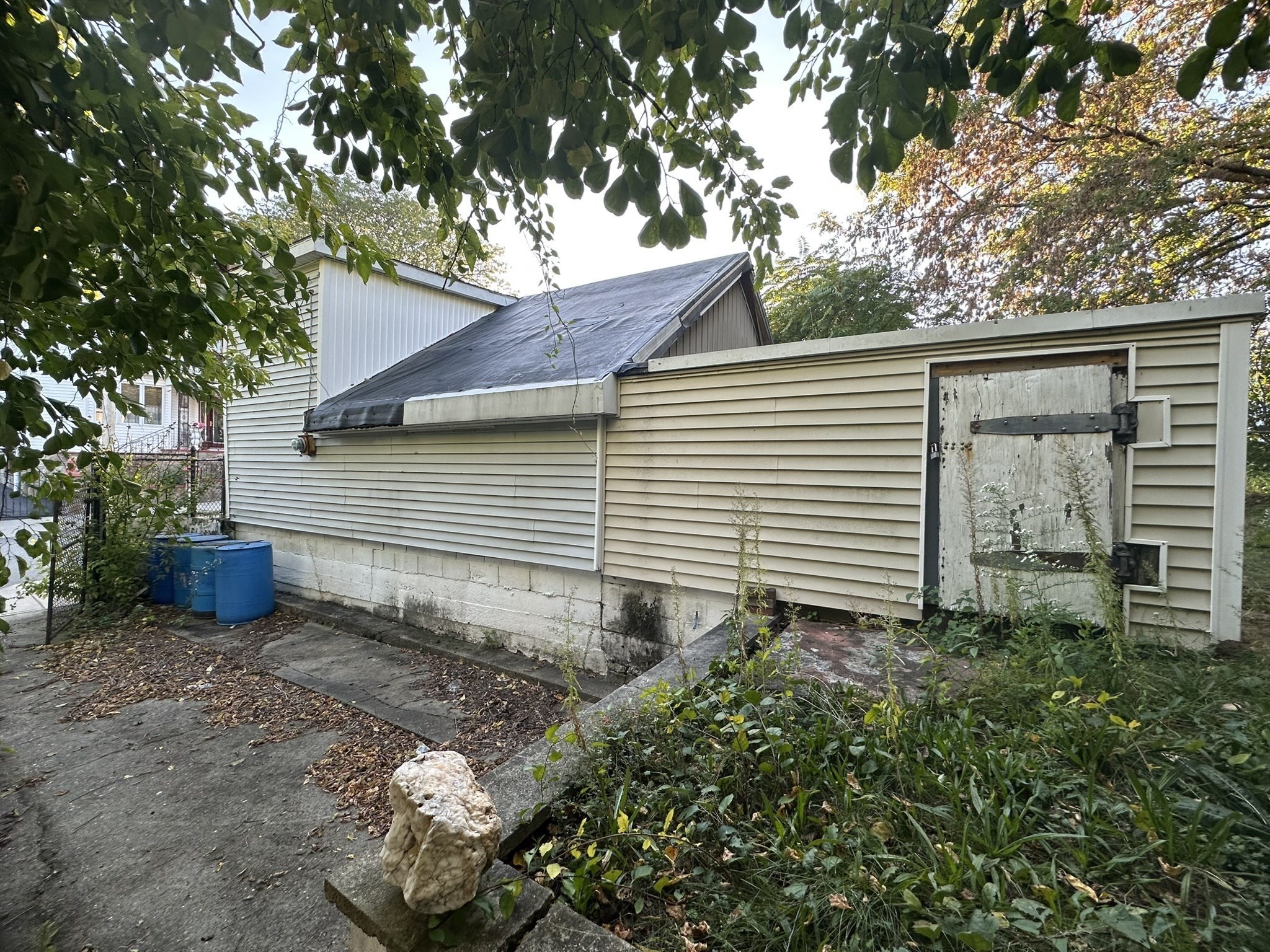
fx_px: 514
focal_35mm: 14
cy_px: 476
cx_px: 635
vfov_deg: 85.7
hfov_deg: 102.1
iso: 64
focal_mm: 2.22
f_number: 2.2
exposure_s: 1/99
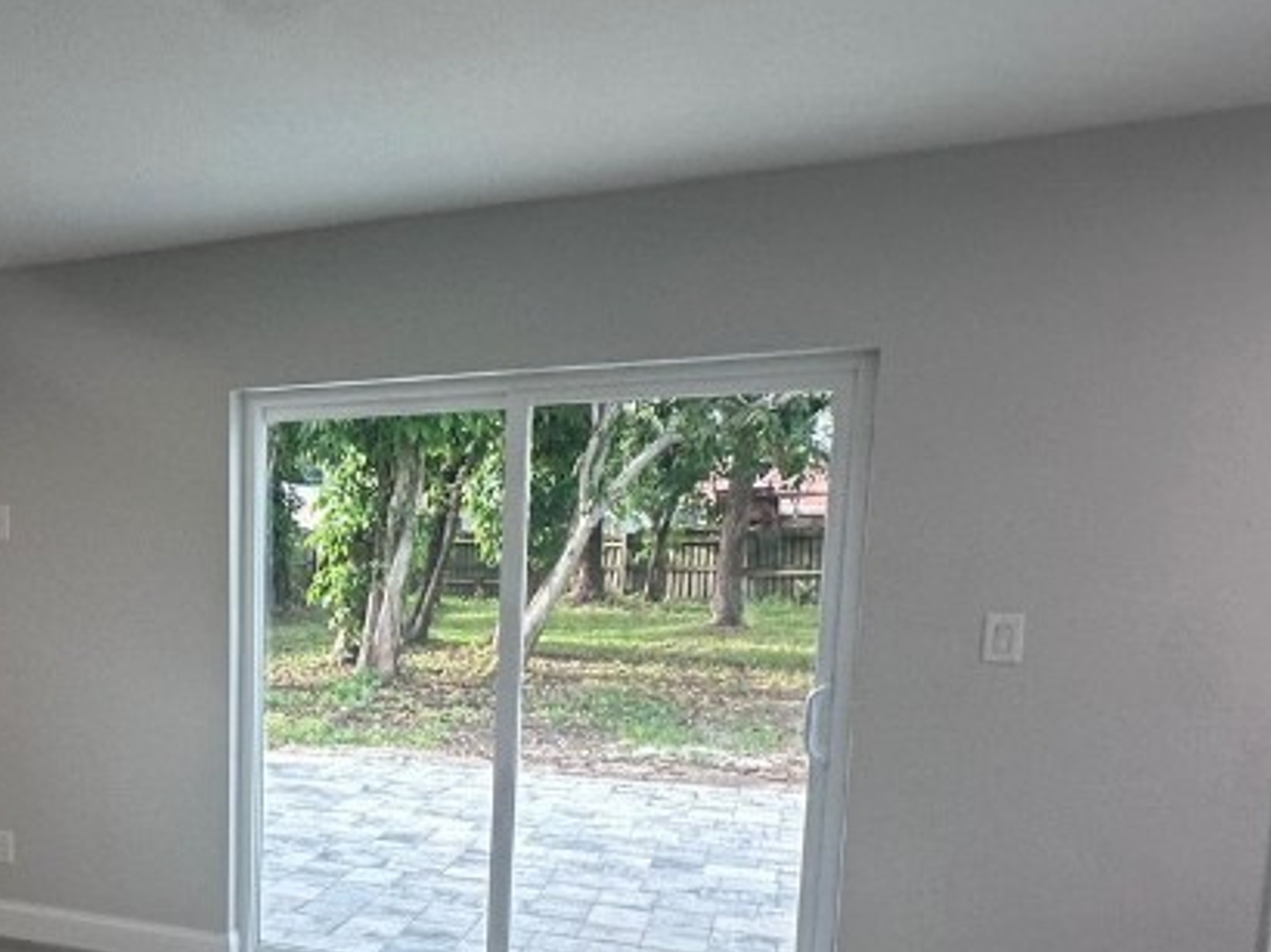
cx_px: 56
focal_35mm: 35
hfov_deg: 45.9
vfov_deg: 39.6
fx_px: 1284
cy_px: 704
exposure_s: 1/120
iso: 100
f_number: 2.2
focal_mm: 2.22
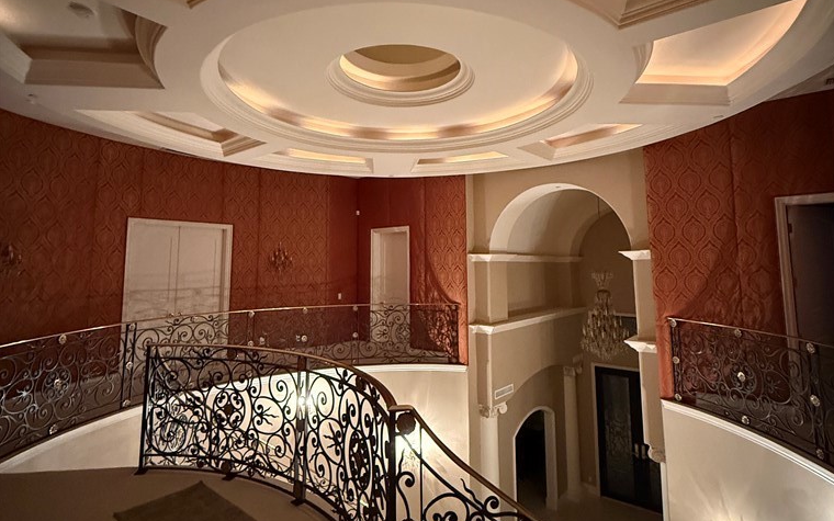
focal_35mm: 20
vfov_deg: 59.3
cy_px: 218
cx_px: 419
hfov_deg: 85.1
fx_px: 455
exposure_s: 1/40
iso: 1000
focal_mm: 2.22
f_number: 2.2
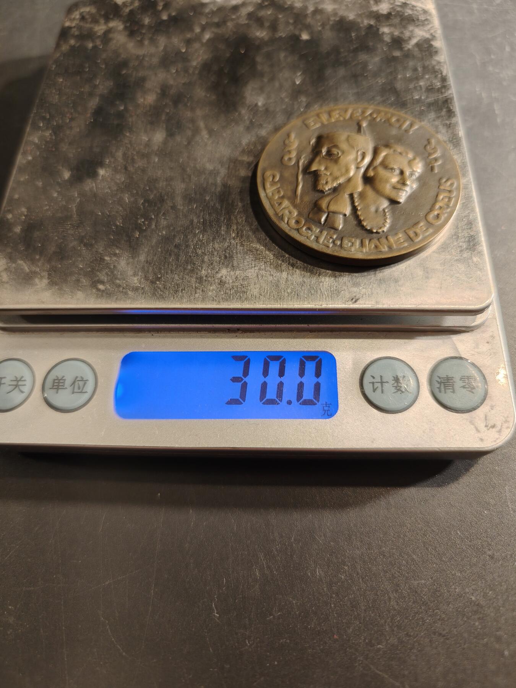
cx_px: 258
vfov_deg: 73.9
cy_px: 344
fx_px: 457
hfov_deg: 58.9
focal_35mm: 23
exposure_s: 1/139
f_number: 1.6
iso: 250
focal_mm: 6.06
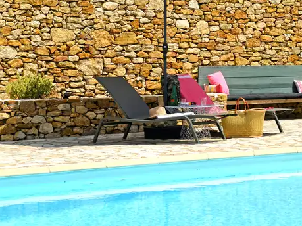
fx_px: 898
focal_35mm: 103
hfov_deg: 18.9
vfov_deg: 14.2
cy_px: 27
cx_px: 245
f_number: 13
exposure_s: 1/320
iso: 160
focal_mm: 48
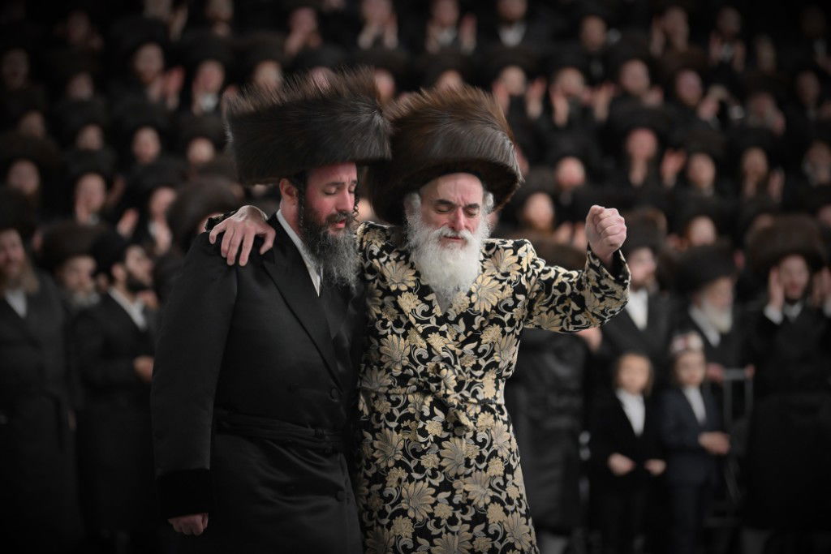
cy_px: 277
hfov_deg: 14.2
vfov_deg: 9.5
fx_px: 3347
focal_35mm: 145
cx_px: 416
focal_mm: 145
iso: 1600
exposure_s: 1/320
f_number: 2.8
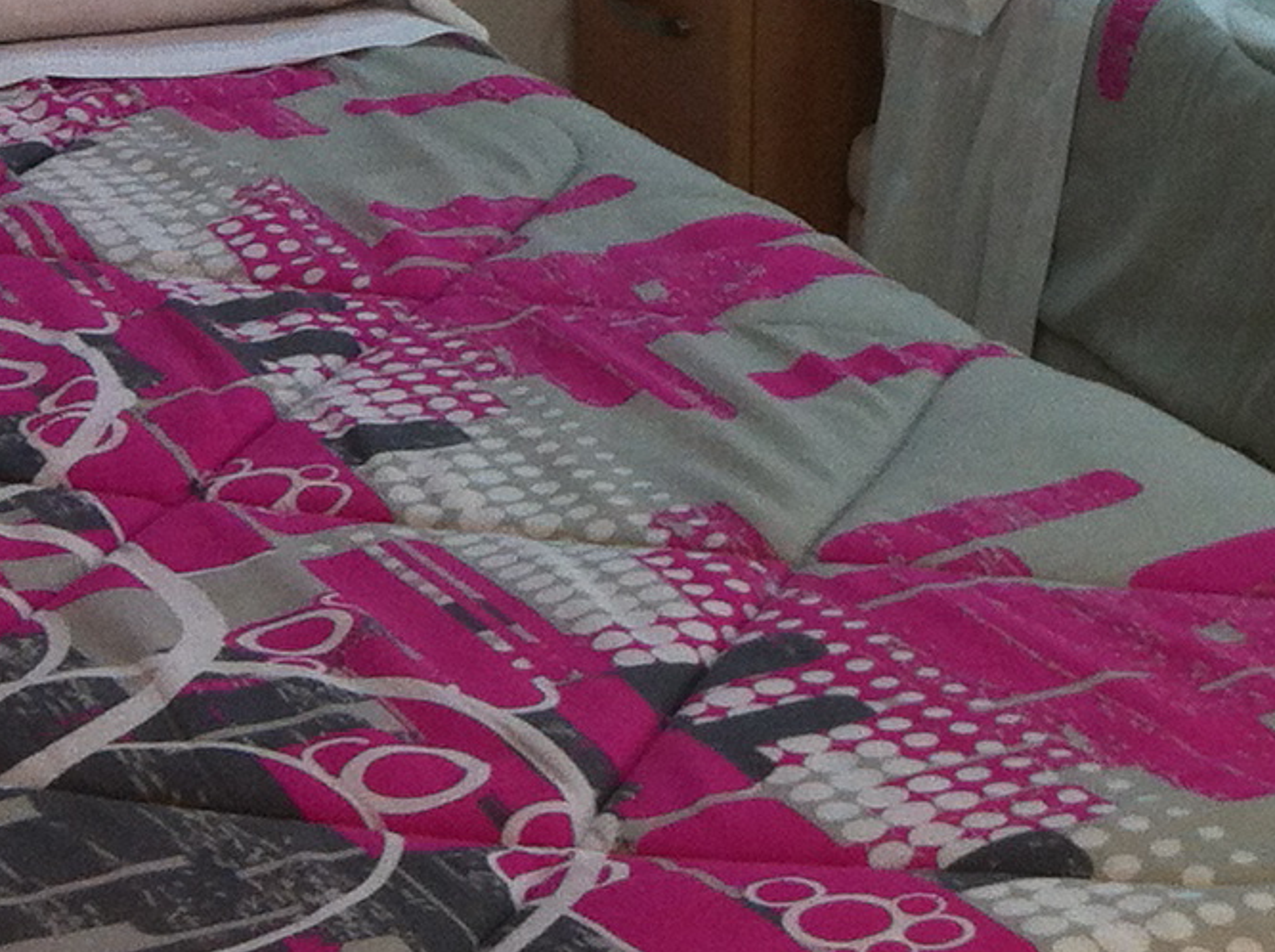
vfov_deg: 10.6
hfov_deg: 14.1
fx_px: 5001
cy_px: -377
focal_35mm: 136
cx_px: 1537
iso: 100
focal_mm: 3.85
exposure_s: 1/17
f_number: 2.8
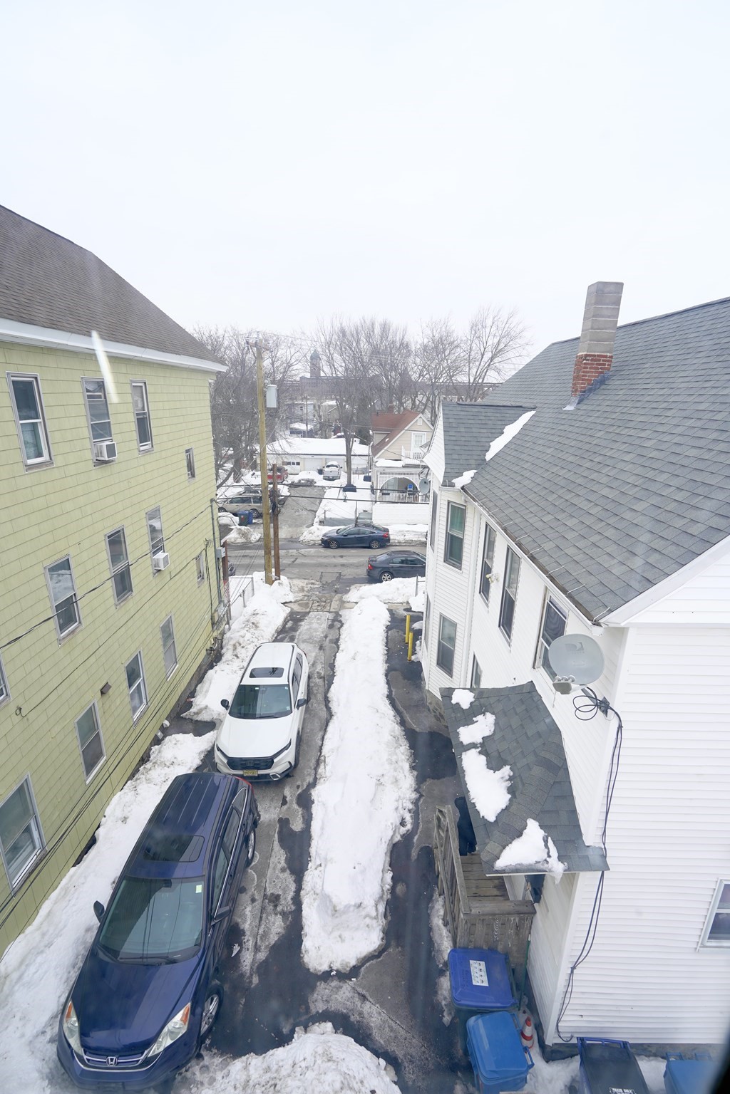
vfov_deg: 96.7
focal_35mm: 16
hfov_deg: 73.7
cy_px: 547
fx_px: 487
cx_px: 365
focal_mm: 16
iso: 100
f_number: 6.3
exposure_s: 1/160
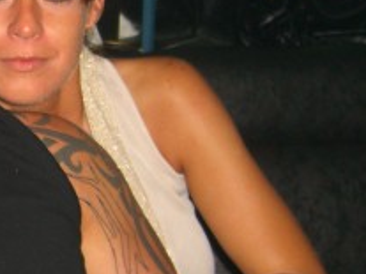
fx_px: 1162
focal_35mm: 110
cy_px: 152
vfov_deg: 13.4
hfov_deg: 17.1
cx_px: -72
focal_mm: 7.9
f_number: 2.8
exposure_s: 1/60
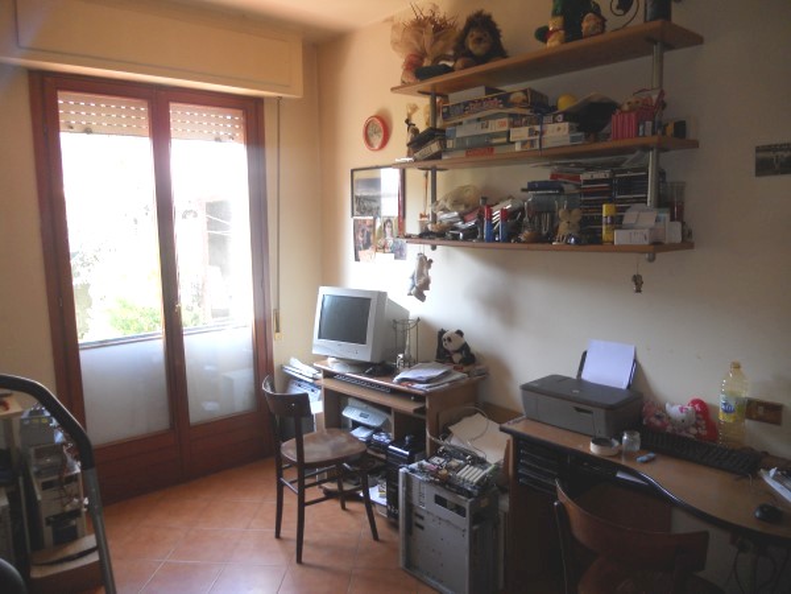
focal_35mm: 27
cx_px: 396
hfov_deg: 65.3
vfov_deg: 51.4
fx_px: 617
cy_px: 297
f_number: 3.2
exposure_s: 1/30
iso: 125
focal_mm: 4.9
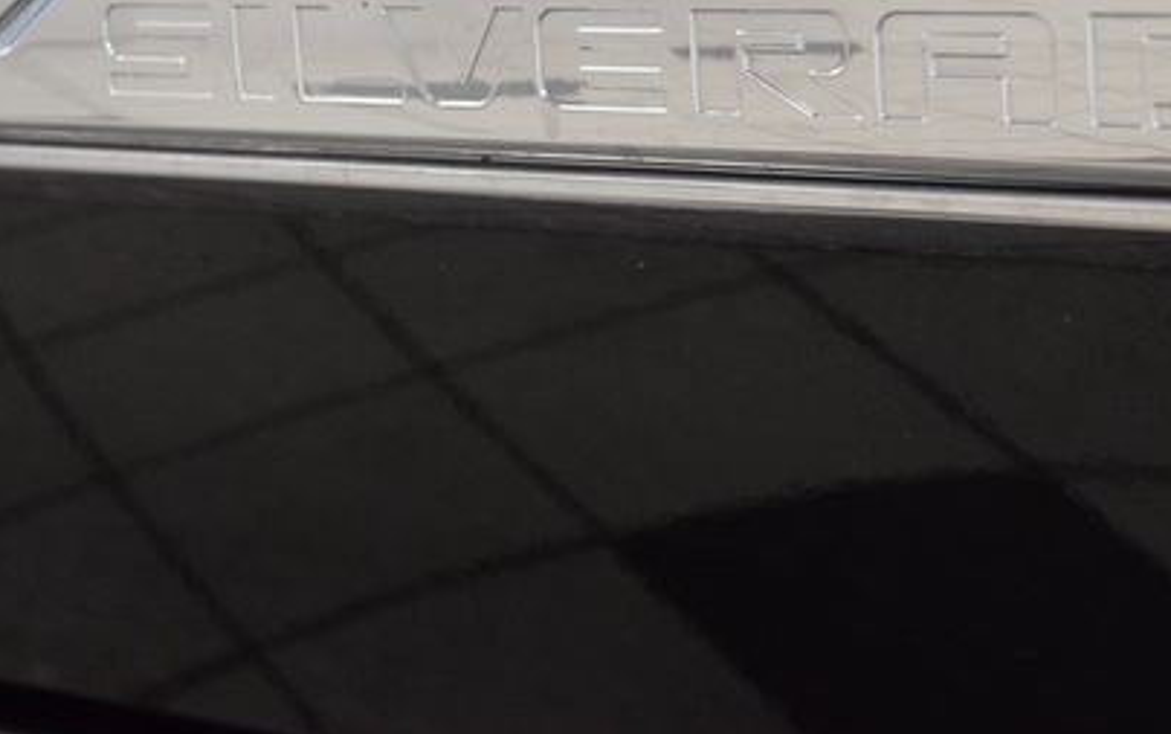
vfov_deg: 14.1
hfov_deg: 22.5
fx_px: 2938
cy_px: 129
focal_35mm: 92
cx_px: 736
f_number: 5
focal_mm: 38
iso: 2500
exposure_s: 1/60
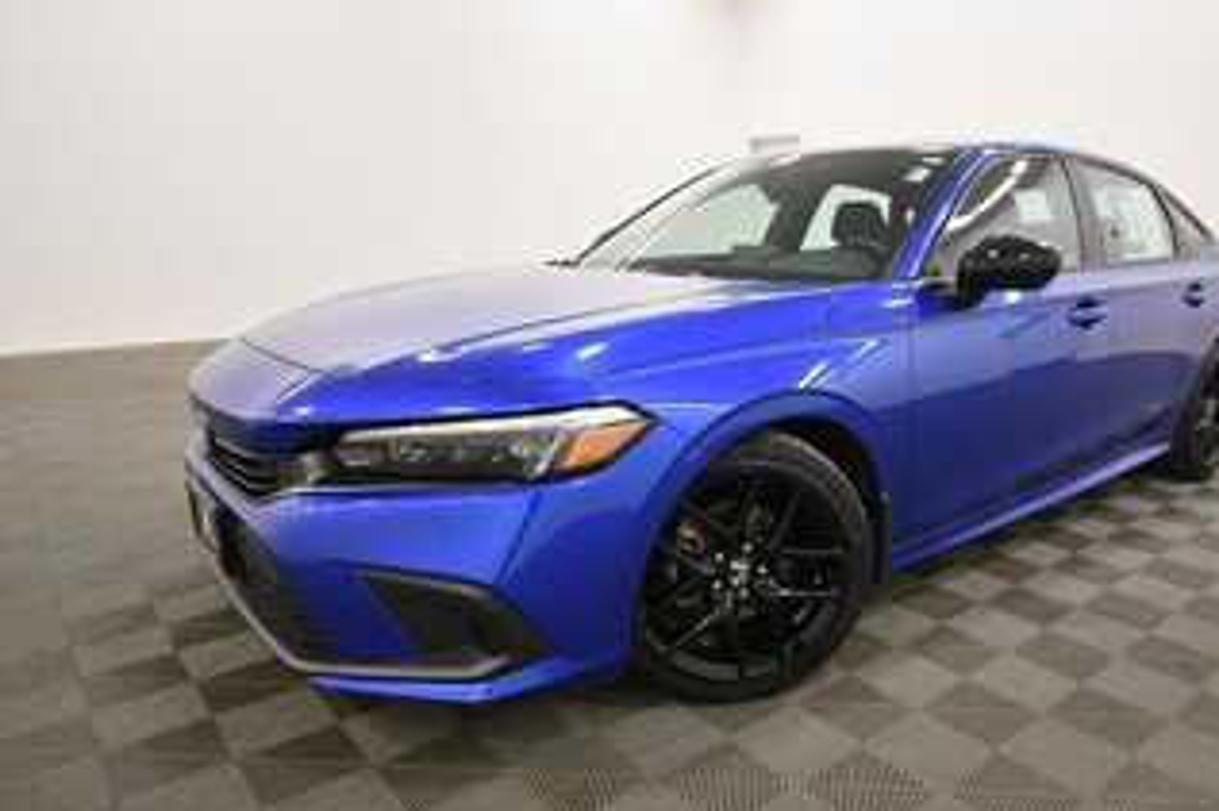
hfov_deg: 72.9
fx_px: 812
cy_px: 421
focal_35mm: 24
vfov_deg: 53.1
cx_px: 738
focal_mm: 13
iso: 800
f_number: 4.8
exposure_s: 1/125
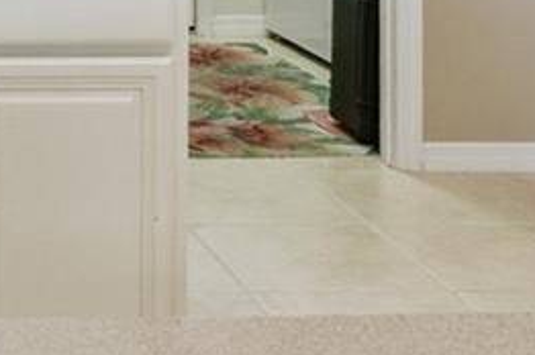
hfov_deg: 17.1
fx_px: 1594
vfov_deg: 11.6
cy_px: -311
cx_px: -290
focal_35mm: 107
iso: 400
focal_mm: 11.7
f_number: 9
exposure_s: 1/30
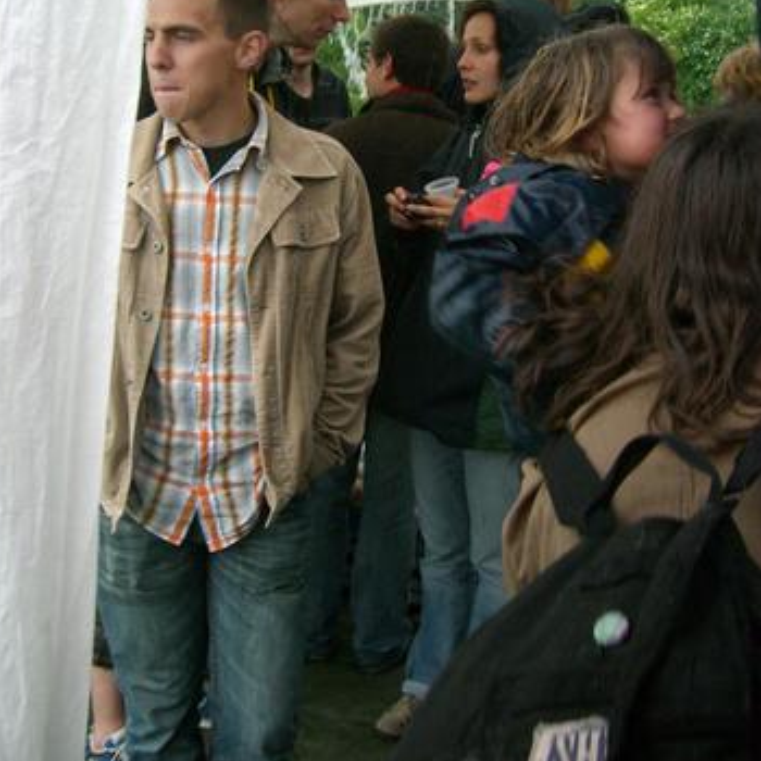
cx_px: 372
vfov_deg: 36.4
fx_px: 1144
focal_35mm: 46
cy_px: 257
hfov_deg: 36.8
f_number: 2.7
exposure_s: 1/80
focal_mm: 6.2
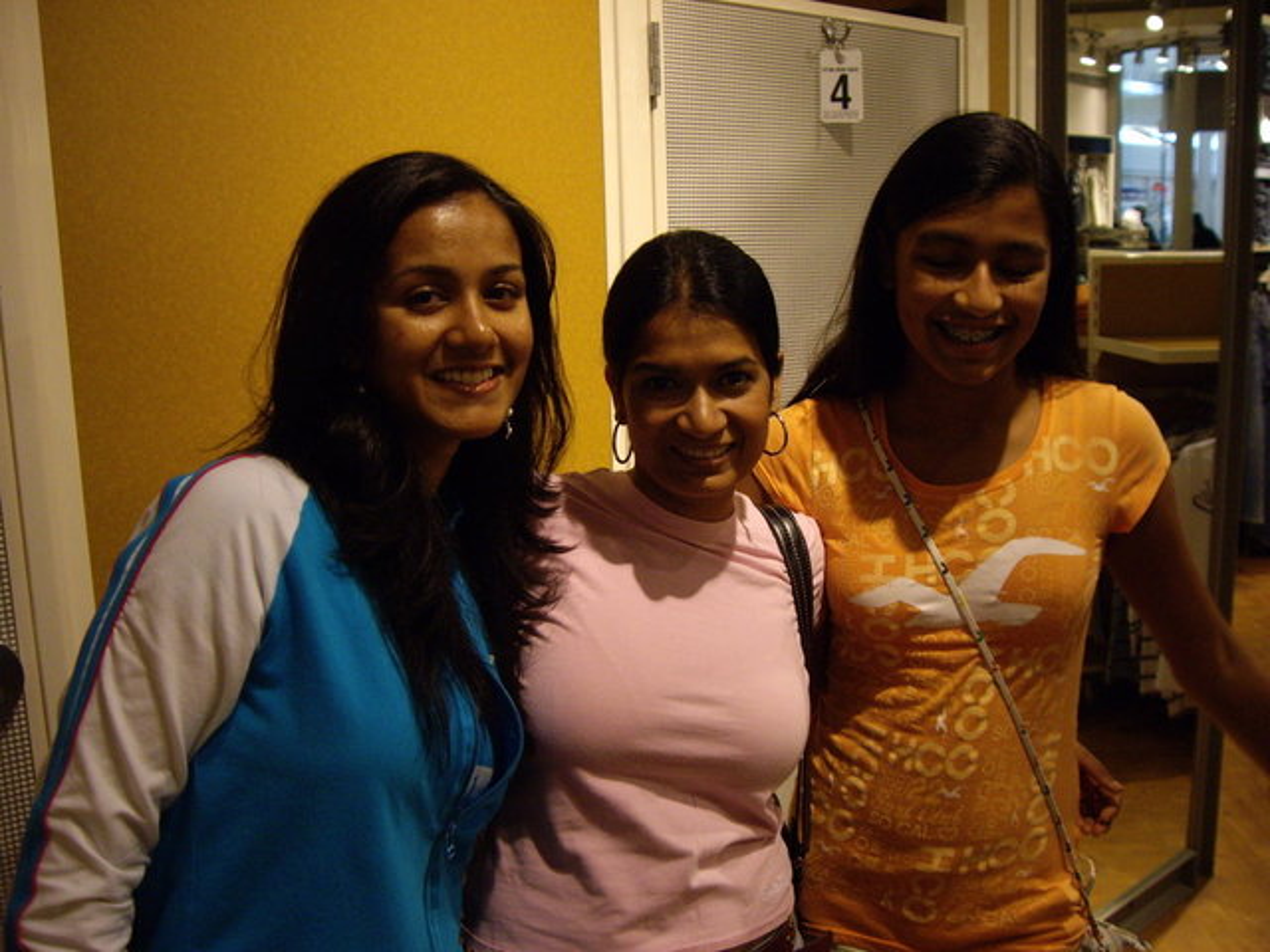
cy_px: 476
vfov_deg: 37.7
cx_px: 635
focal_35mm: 38
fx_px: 1394
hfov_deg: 49.0
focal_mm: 6.2
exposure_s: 1/60
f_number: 2.7
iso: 200
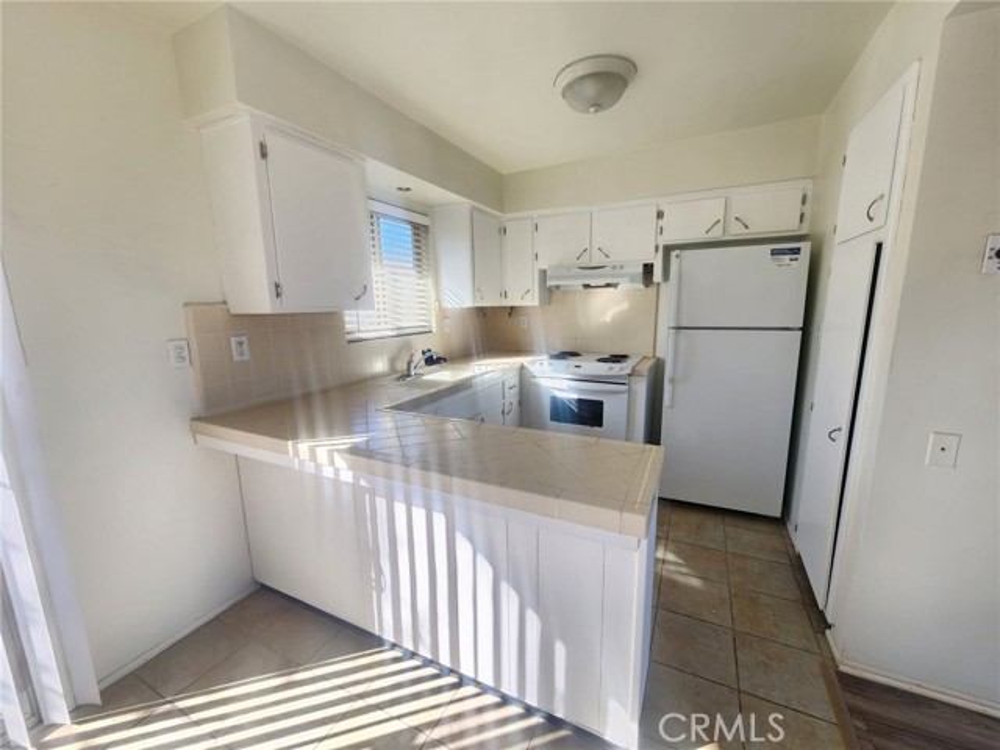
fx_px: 376
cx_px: 500
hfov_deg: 106.2
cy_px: 375
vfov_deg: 89.9
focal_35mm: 13
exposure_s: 1/100
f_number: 2.2
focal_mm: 2.2
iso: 64
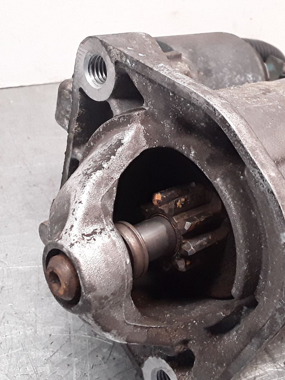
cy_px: 182
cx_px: 191
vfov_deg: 38.9
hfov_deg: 29.5
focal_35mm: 49
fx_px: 538
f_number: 1.9
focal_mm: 2.91
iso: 100
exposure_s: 1/100
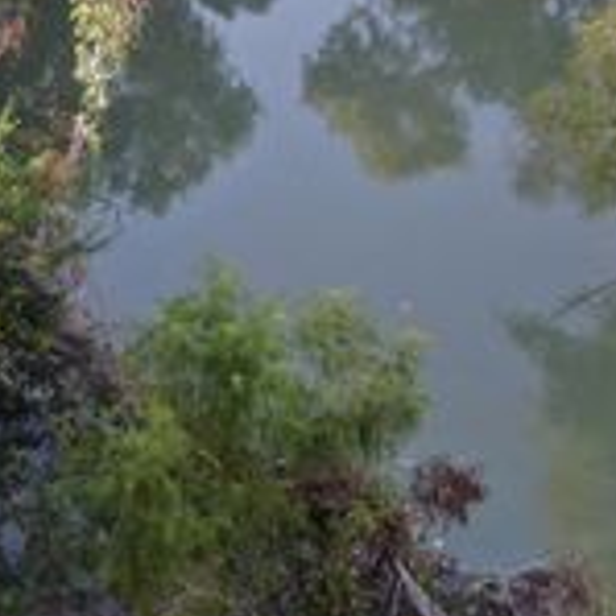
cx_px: 184
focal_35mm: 82
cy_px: -39
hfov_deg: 21.0
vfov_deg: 20.3
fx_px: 1651
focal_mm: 5.45
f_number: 3.1
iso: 110
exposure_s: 1/120
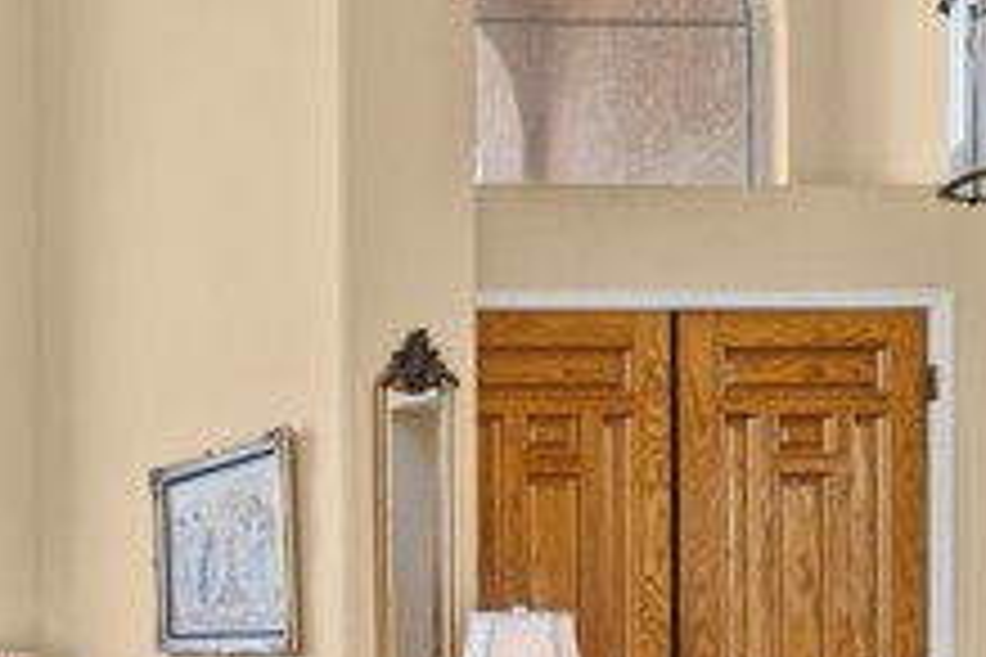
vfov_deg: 33.2
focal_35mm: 38
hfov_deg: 31.7
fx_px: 1041
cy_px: 596
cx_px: -414
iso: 250
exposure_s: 1/13
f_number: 9
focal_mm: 13
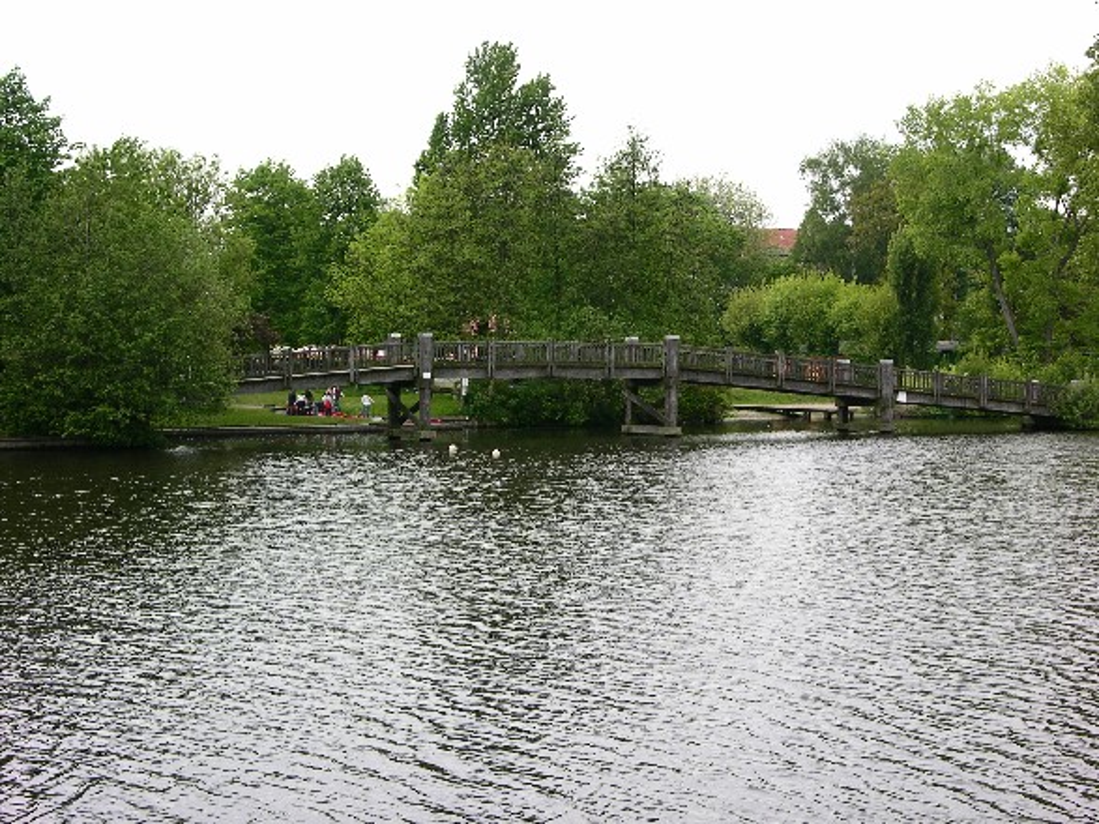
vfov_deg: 23.6
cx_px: 550
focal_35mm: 62
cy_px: 412
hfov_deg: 31.2
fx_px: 1968
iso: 50
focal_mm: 15.7
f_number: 5.7
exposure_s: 1/81.9
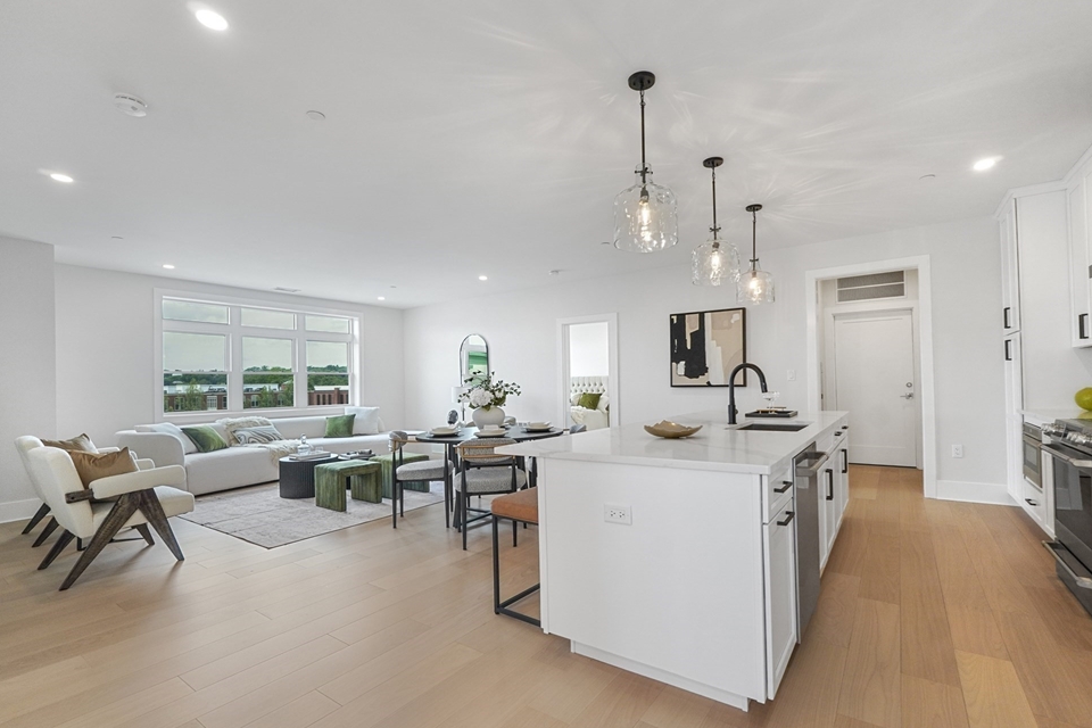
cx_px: 571
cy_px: 384
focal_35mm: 16
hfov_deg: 96.7
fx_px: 485
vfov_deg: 73.7
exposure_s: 1/30
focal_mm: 10
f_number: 8
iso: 320
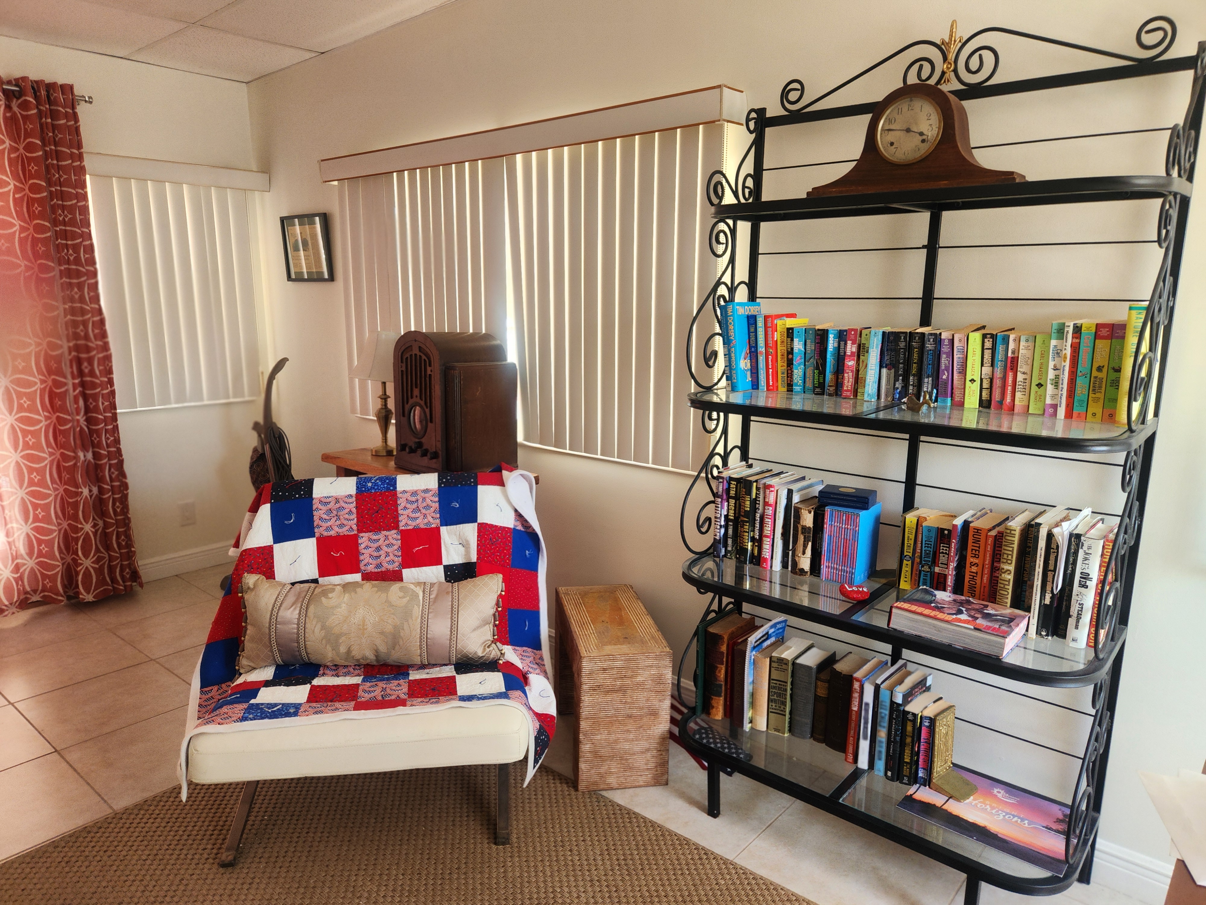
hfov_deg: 73.9
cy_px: 452
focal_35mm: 23
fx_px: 801
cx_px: 603
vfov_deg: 58.9
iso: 125
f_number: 1.8
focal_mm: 5.4
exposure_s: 1/120
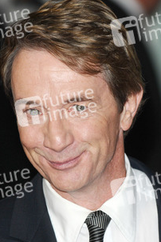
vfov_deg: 5.2
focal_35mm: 396
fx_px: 2656
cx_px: 79
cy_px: 148
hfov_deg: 3.5
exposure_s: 1/200
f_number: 4.5
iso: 320
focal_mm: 200
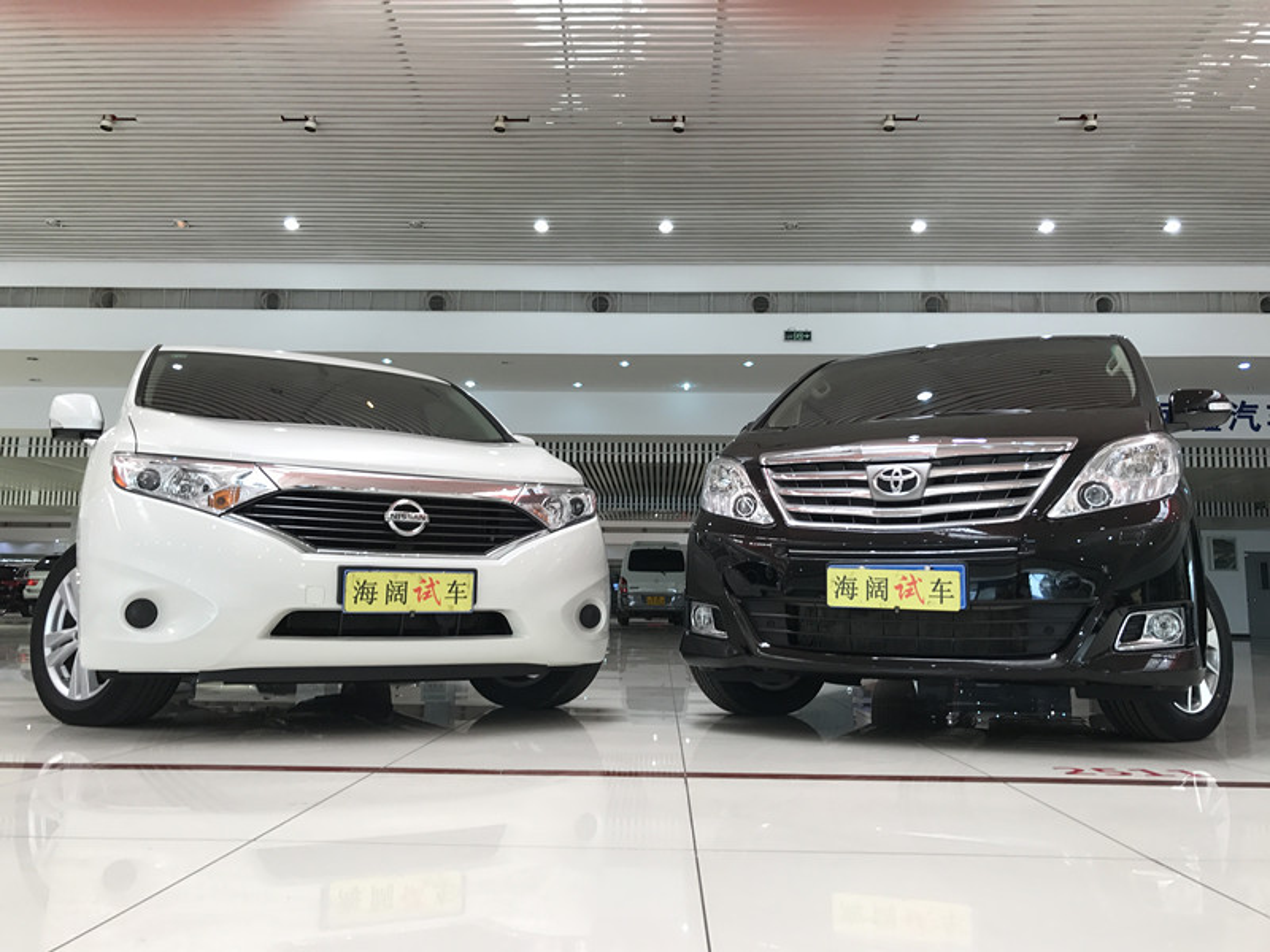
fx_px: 1027
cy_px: 476
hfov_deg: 63.4
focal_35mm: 28
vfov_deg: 49.7
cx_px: 635
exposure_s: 1/50
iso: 25
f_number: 1.8
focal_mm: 3.99
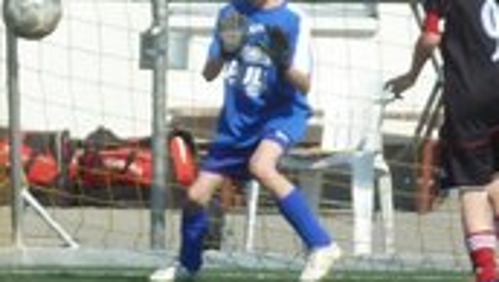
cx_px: -17
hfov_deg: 1.6
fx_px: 17635
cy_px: 65
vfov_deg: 0.9
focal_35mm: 1332
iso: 160
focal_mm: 49.2
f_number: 4.9
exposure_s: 1/800
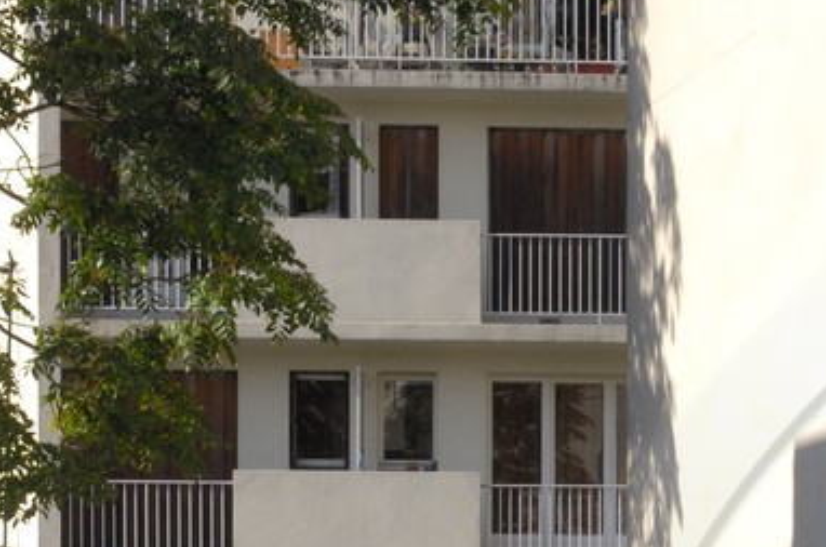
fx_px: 5472
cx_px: 1380
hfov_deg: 8.4
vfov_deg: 5.6
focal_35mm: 239
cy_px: 958
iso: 160
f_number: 12
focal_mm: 38
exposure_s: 1/125
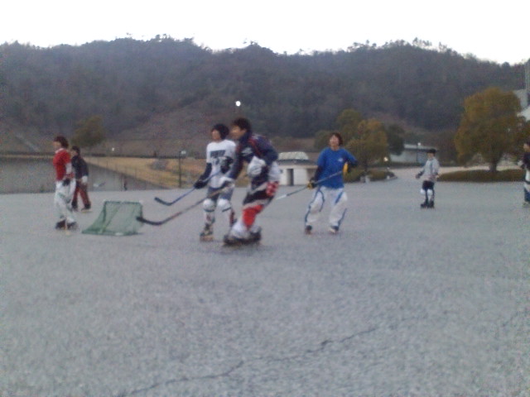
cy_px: 198
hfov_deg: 61.7
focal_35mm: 29
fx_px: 444
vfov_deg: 48.2
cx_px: 265
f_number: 3.5
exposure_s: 1/83.3
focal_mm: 3.73
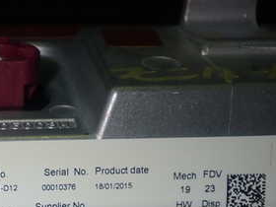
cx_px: 6
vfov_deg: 16.6
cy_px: 174
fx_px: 702
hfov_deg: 21.5
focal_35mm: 88
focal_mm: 7.31
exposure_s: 1/40
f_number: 8
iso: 200
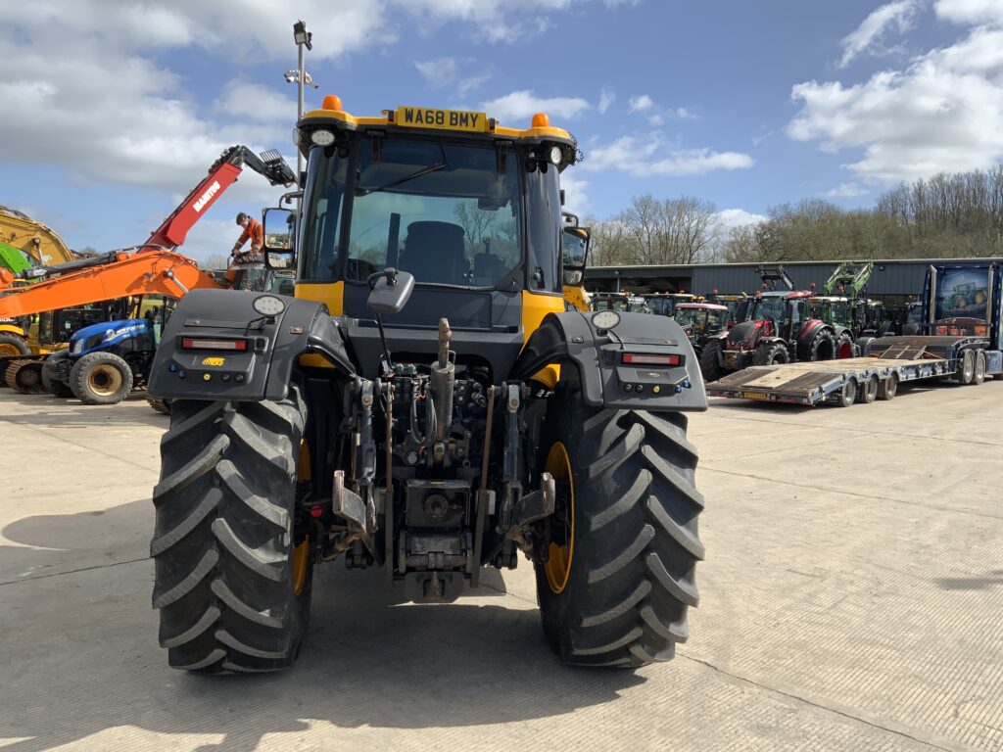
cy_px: 376
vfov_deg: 48.2
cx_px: 502
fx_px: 840
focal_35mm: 29
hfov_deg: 61.7
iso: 16
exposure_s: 1/1675
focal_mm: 3
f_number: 1.8
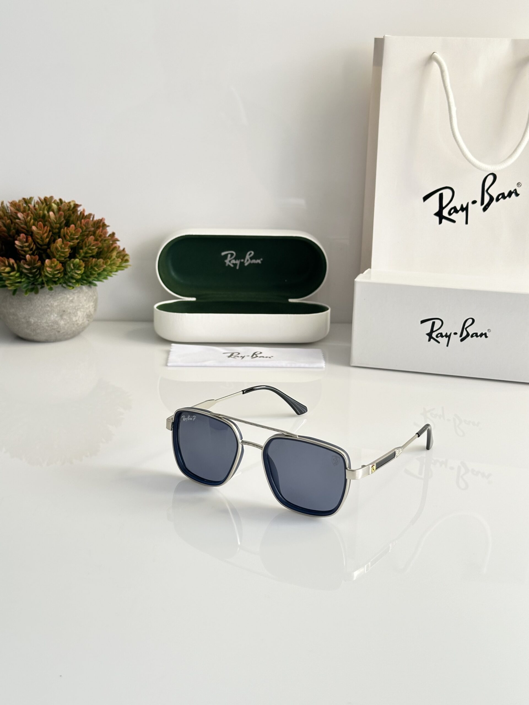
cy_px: 352
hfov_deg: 30.3
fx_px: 978
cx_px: 264
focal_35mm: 48
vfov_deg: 39.7
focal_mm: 6.86
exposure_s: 1/67
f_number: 1.78
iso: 80
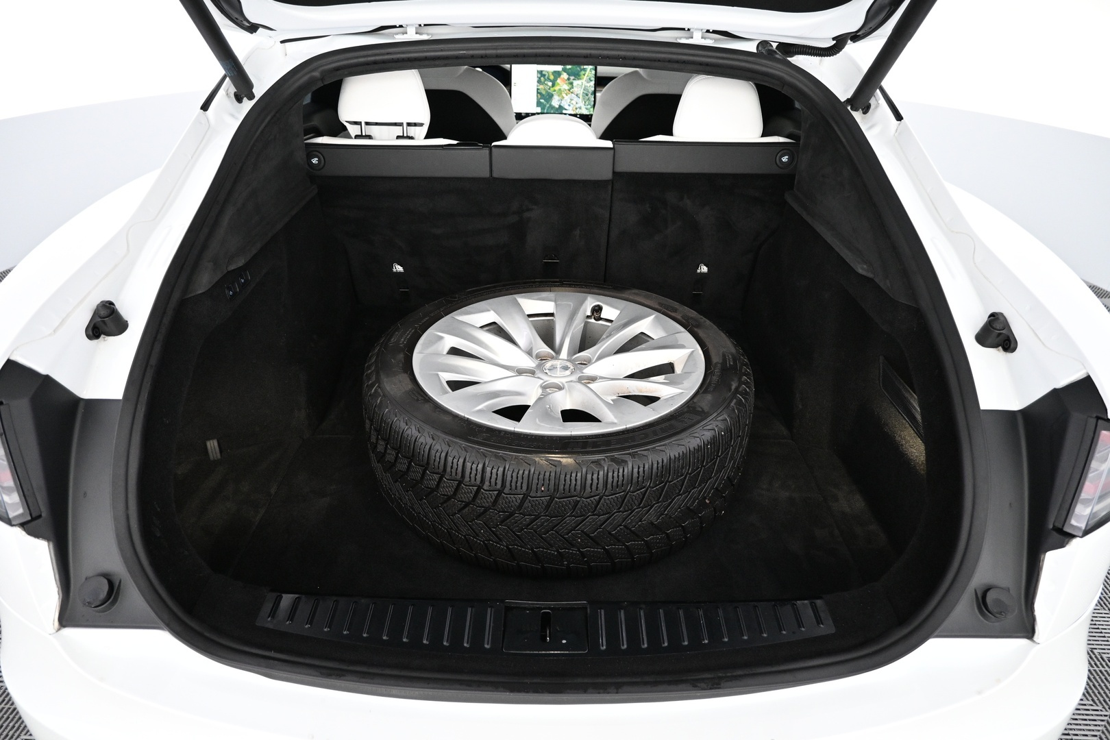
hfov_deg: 73.7
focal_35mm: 24
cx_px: 555
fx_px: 740
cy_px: 370
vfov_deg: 53.1
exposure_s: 1/40
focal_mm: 16
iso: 1600
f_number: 3.5
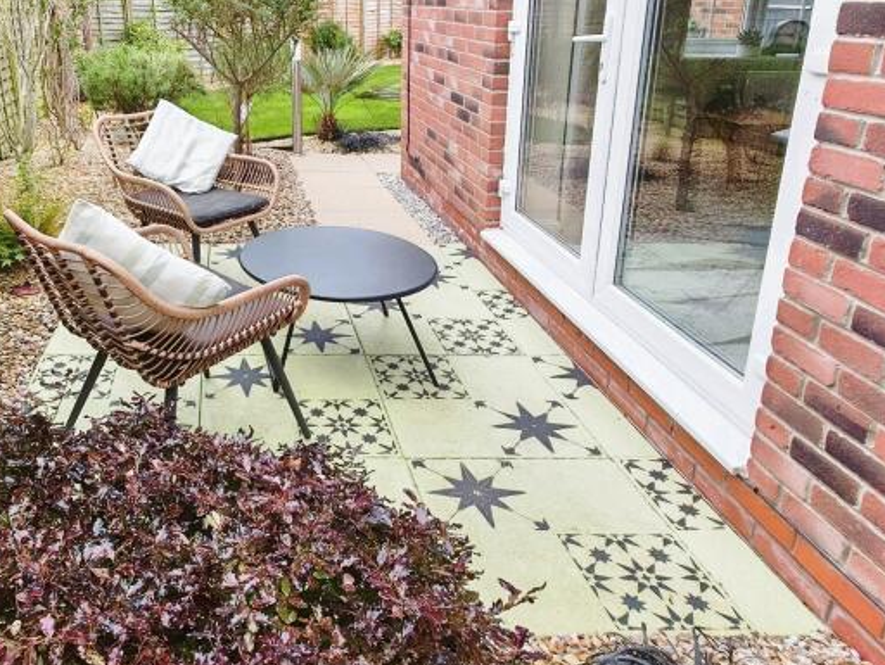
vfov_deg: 53.0
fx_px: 665
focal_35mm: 26
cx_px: 197
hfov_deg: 62.5
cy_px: 288
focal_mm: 1.82
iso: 100
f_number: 2
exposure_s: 1/50
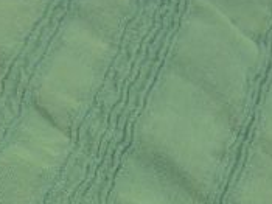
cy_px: 318
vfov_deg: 10.6
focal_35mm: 134
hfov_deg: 14.7
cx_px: 135
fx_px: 1052
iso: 200
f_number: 3.5
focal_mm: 6.6
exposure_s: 1/30
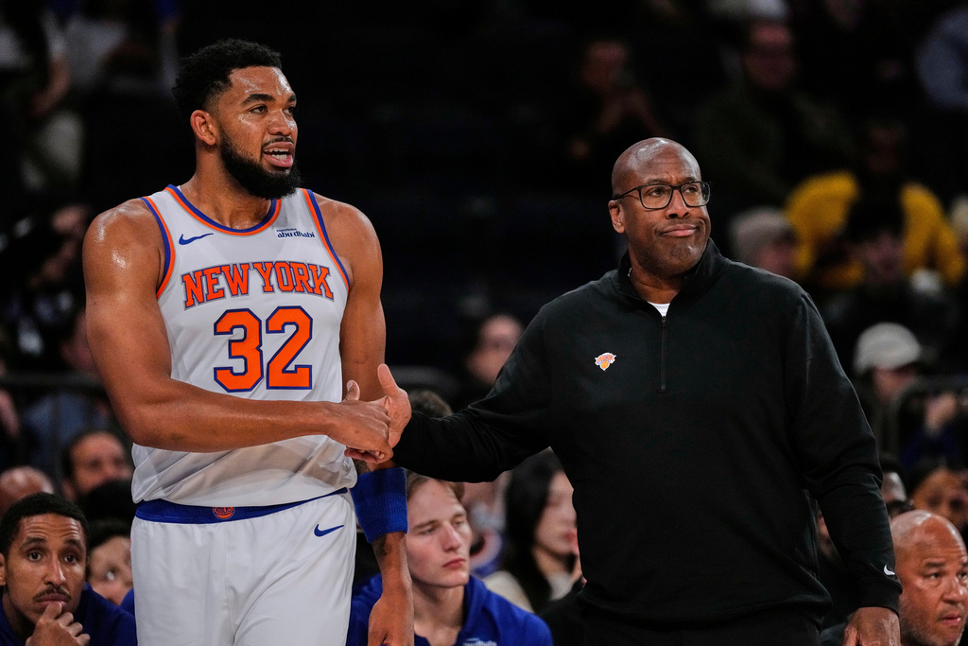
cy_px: 323
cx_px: 484
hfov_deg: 6.9
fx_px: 8067
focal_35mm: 300
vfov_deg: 4.6
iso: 4000
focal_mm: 300
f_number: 2.8
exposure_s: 1/1600
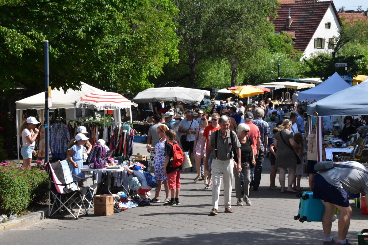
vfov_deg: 15.2
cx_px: 184
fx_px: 920
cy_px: 122
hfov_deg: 22.6
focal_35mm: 90
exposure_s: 1/4000
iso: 8000
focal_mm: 60
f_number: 16
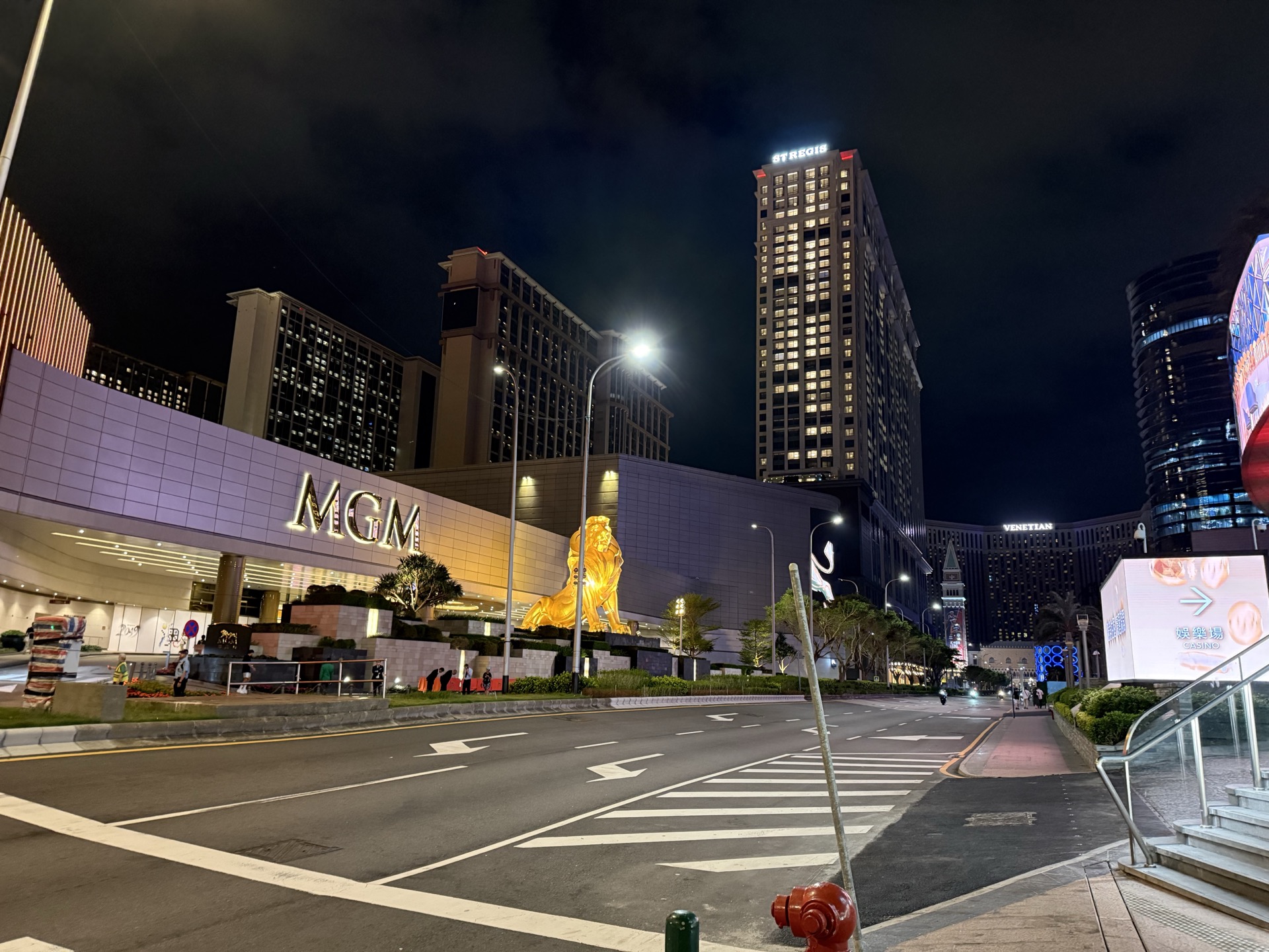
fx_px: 880
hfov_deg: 71.6
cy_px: 476
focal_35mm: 24
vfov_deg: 56.8
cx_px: 634
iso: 800
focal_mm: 6.76
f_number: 1.78
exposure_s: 1/45
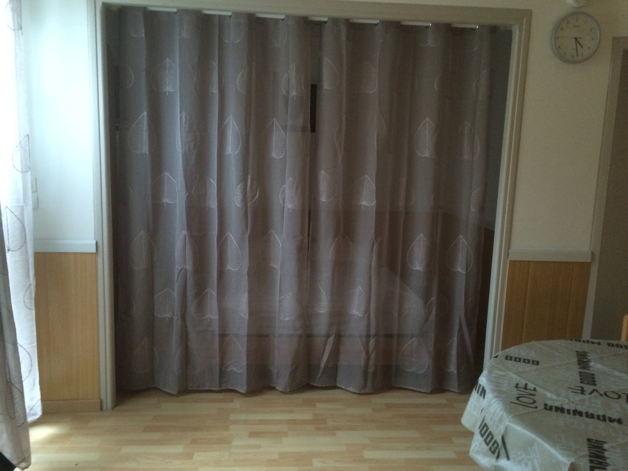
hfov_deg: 61.7
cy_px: 236
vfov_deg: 48.2
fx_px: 526
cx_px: 314
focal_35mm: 29
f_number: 2.2
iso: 320
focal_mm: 4.15
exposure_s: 1/20
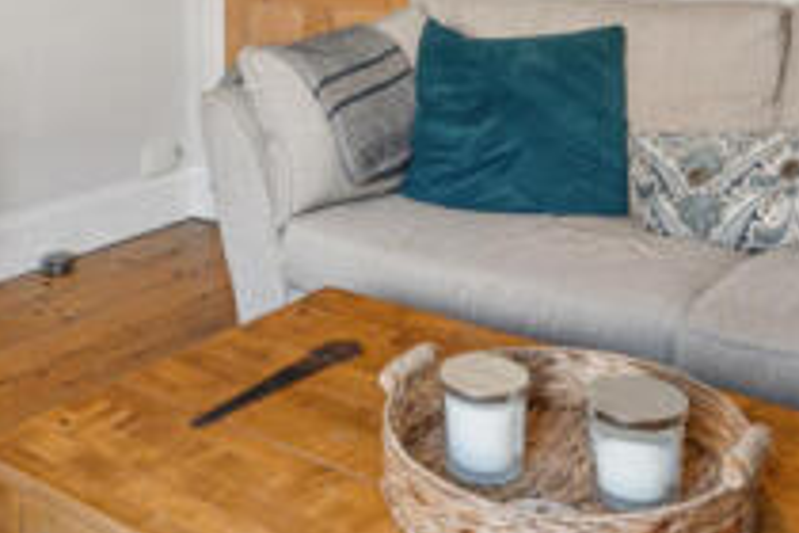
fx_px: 1176
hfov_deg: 37.4
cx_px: 322
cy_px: -97
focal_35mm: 53
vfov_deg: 23.4
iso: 320
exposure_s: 1
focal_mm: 17
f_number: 8
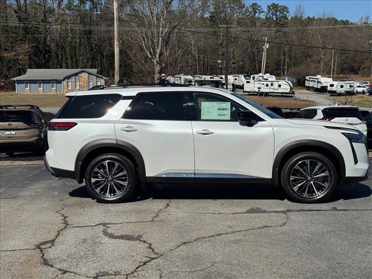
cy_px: 140
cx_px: 186
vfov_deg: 30.3
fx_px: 516
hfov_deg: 39.7
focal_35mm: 48
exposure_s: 1/12500
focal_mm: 6.76
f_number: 1.78
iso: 64
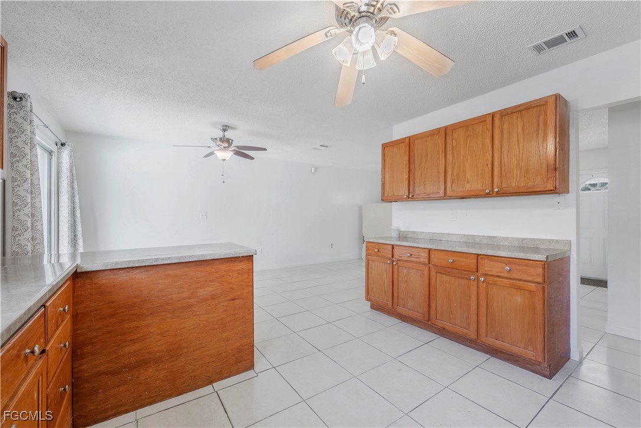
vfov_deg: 81.2
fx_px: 249
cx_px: 320
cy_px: 214
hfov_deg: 104.3
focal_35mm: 14
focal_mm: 14
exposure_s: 1/5
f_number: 8
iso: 250
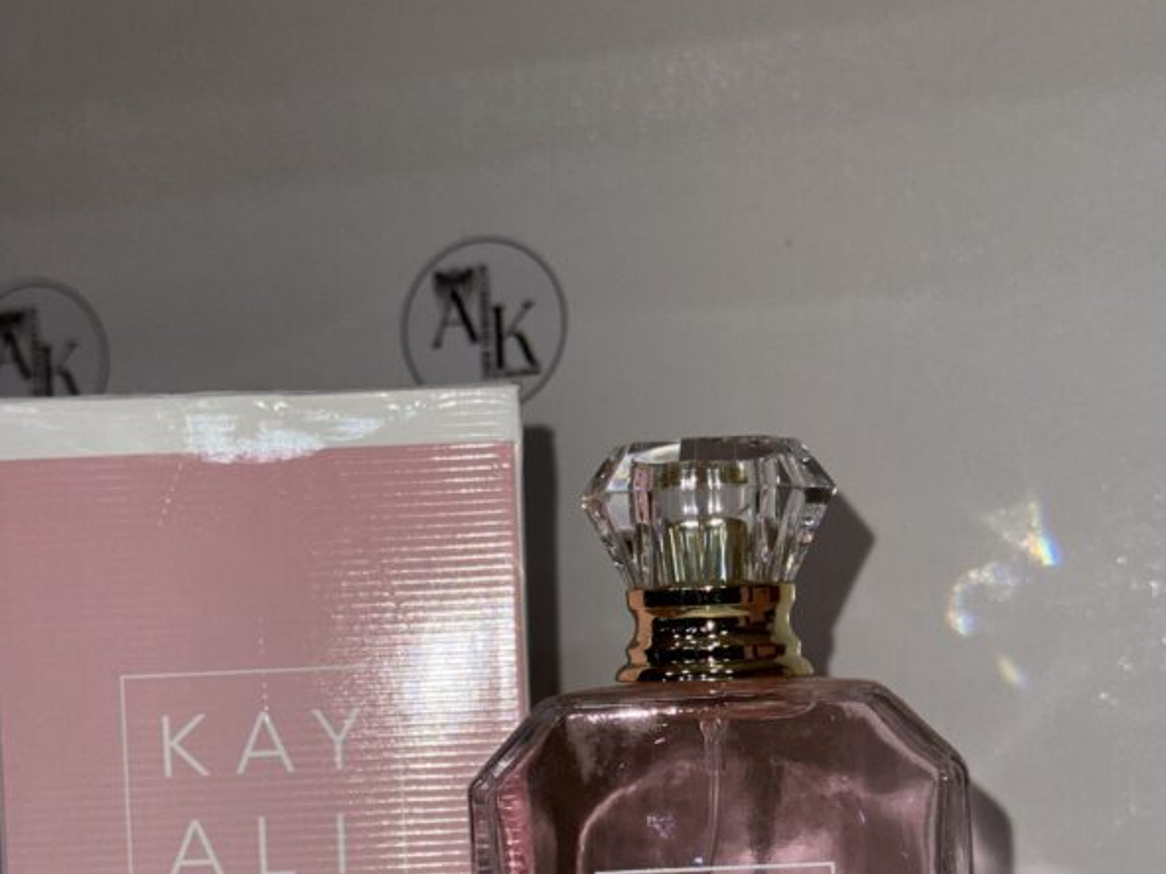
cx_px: 576
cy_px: 744
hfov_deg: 29.8
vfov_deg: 22.2
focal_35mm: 65
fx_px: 2189
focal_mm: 6.76
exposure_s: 1/658
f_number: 1.78
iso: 50
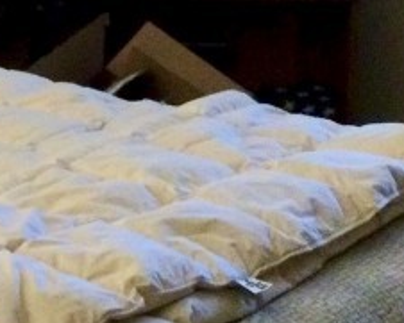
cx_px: 88
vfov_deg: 11.2
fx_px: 1639
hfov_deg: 14.0
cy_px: 27
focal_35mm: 137
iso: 250
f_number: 2.4
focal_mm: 3.3
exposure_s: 1/15
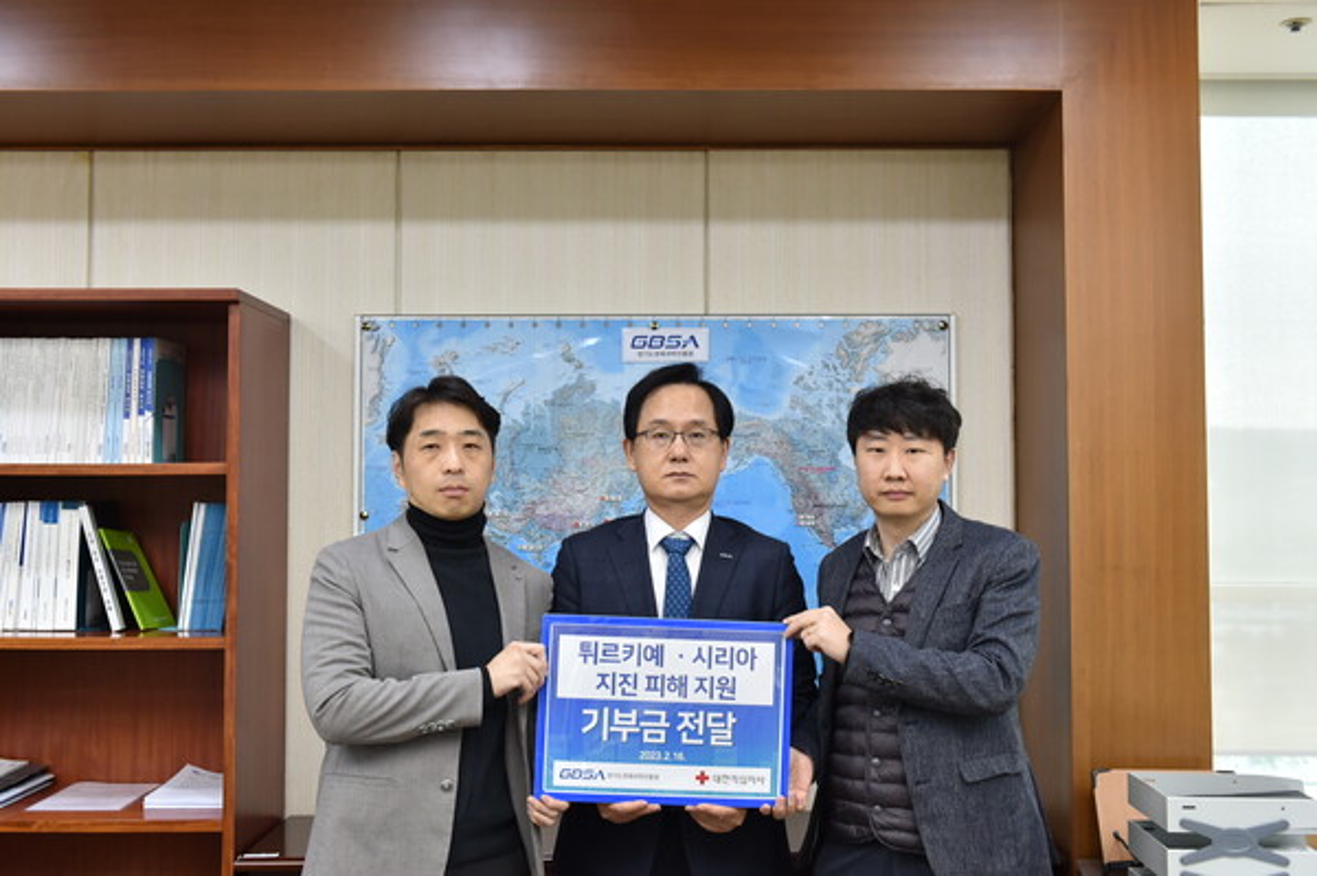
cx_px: 658
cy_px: 438
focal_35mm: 40
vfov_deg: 33.3
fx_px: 1462
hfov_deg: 48.5
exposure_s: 1/100
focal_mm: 40
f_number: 5
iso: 1250
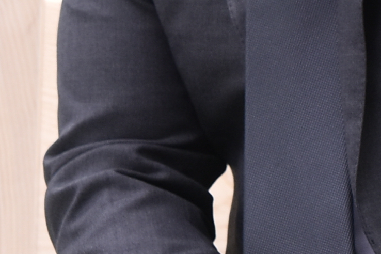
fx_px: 11799
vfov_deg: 1.2
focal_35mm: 1115
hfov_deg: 1.8
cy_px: -86
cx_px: 618
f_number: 4.5
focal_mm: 122
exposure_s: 1/1000
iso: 320
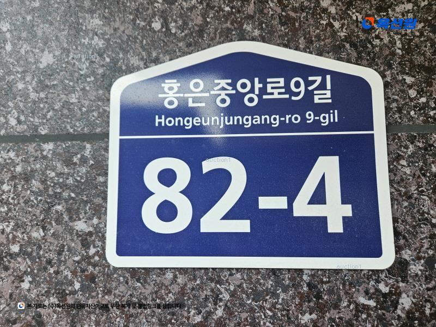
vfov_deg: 58.9
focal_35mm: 23
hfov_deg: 73.9
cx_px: 218
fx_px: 290
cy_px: 164
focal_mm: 5.4
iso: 50
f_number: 1.8
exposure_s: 1/359
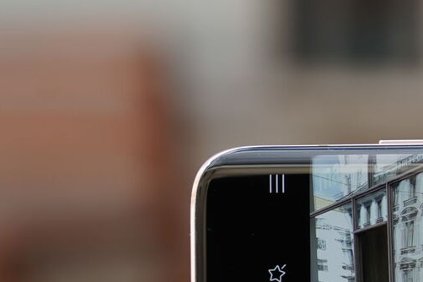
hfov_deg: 8.8
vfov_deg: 6.2
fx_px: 2607
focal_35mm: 222
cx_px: 800
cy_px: 298
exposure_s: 1/200
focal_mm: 58
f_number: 4.5
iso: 100
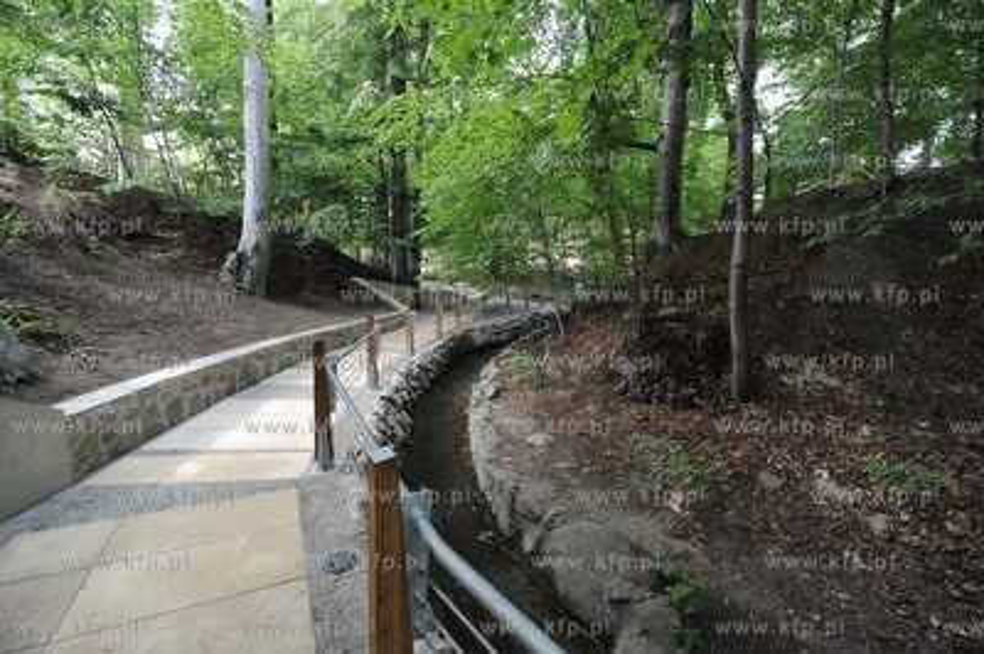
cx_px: 492
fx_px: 382
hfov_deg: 104.3
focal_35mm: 14
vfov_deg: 81.1
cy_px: 327
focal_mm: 14
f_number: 4.5
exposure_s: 1/80
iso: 500
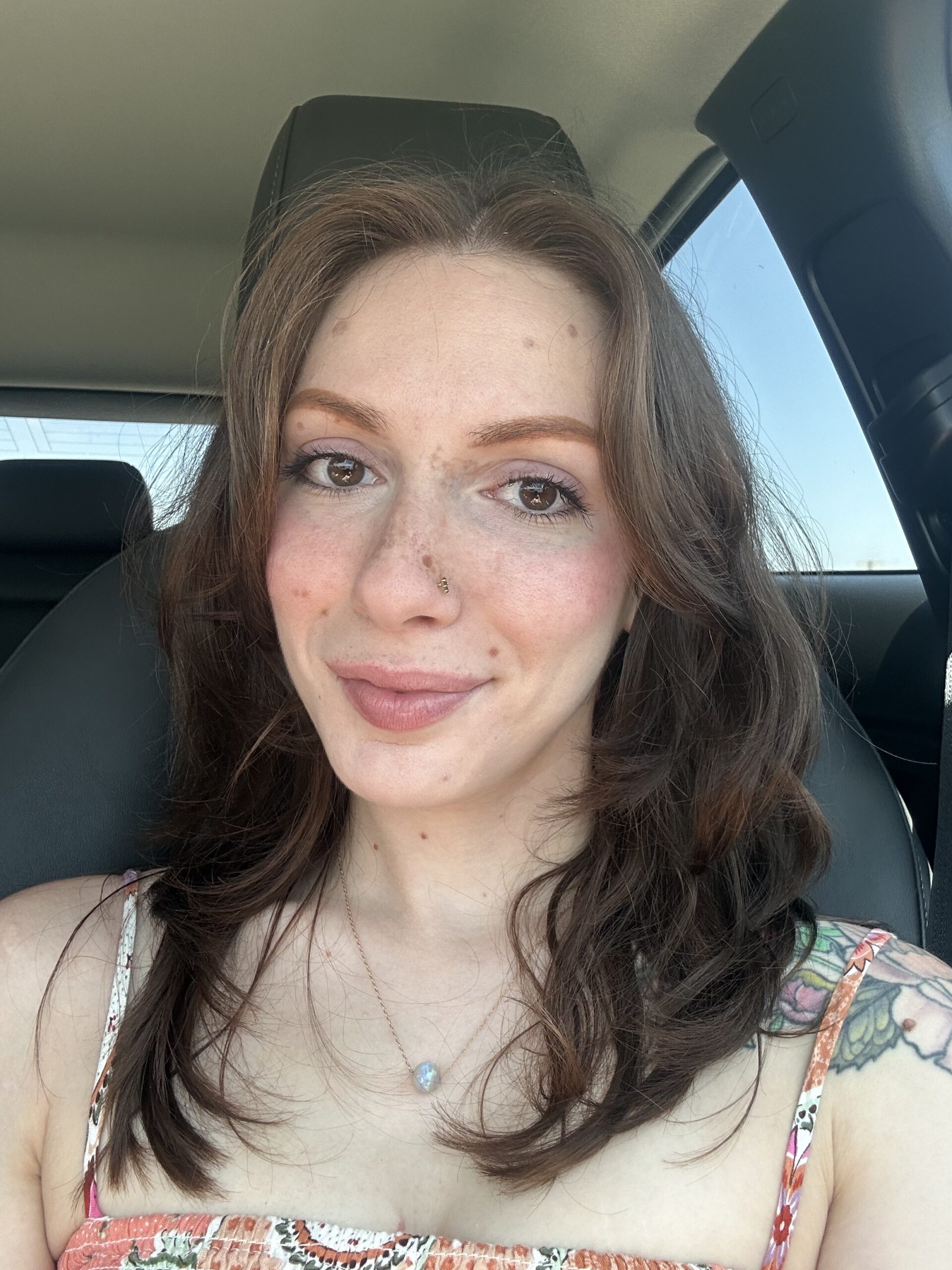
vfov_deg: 60.0
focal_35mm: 30
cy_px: 635
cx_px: 476
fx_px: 1100
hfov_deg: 46.8
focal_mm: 2.69
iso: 20
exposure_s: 1/121
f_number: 1.9
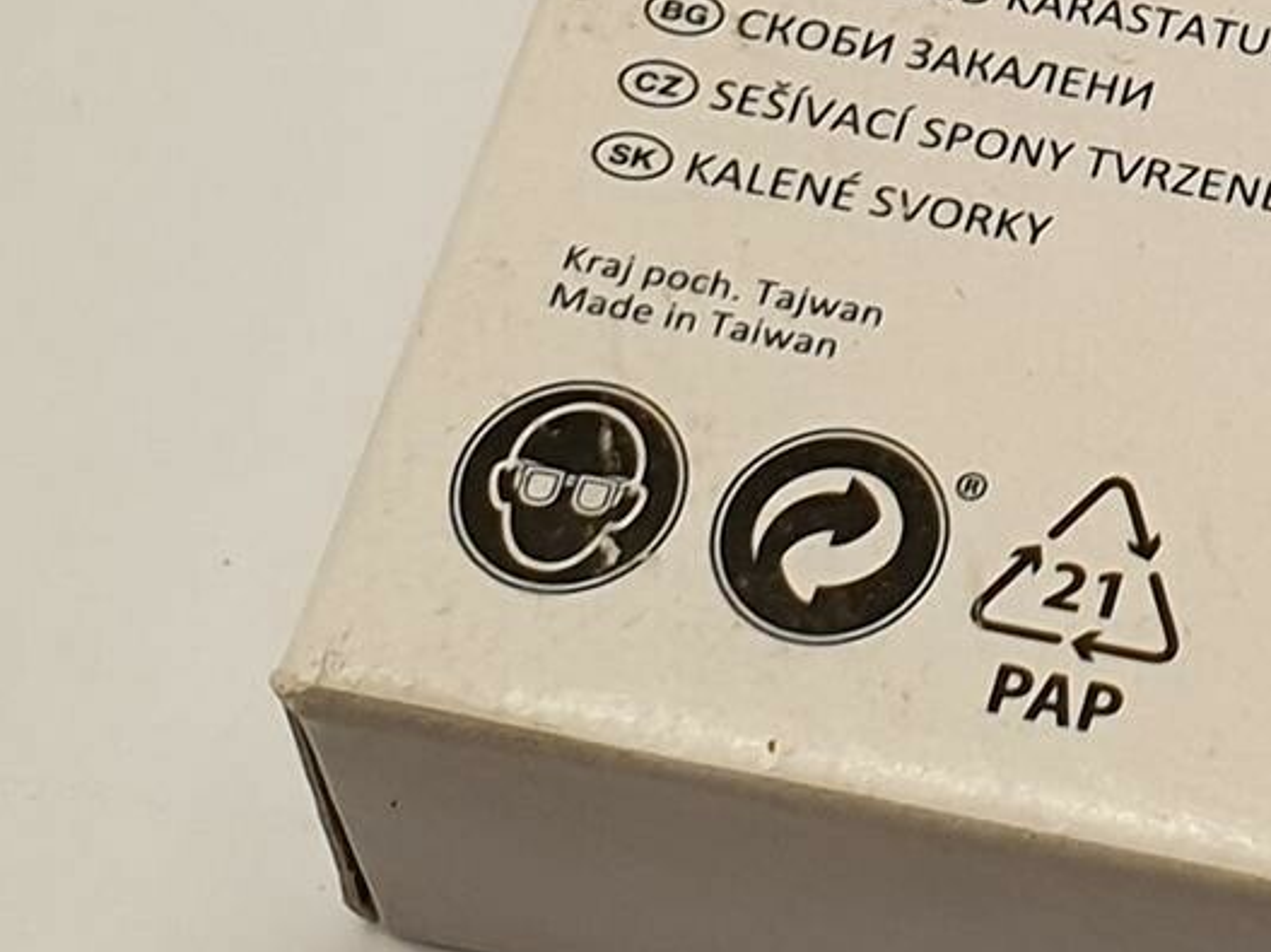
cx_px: 1503
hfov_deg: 22.8
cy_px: -280
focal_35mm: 79
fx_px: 2900
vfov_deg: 17.5
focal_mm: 4.3
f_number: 2.4
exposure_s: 1/50
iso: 80
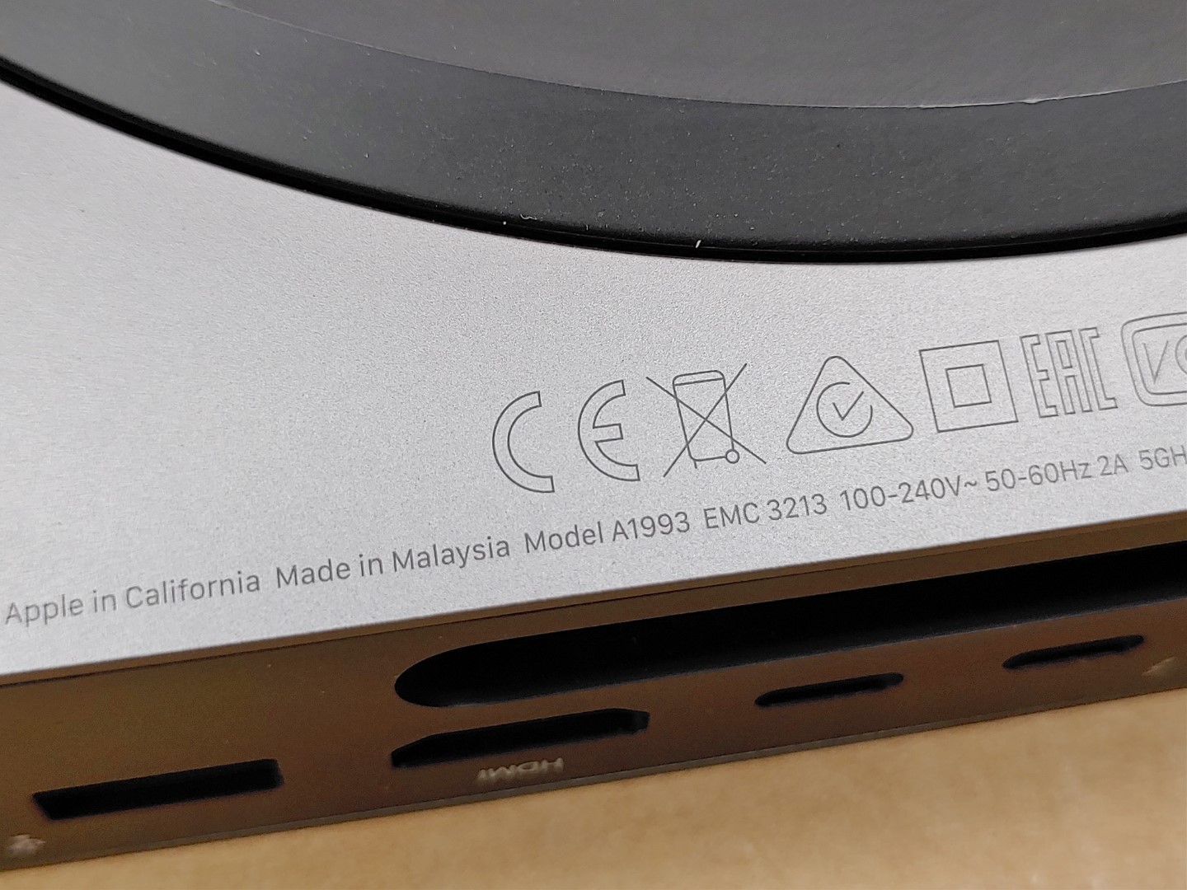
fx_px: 1509
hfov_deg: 42.9
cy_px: 445
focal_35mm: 44
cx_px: 594
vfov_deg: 32.9
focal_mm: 4.36
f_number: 1.8
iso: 50
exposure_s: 1/136
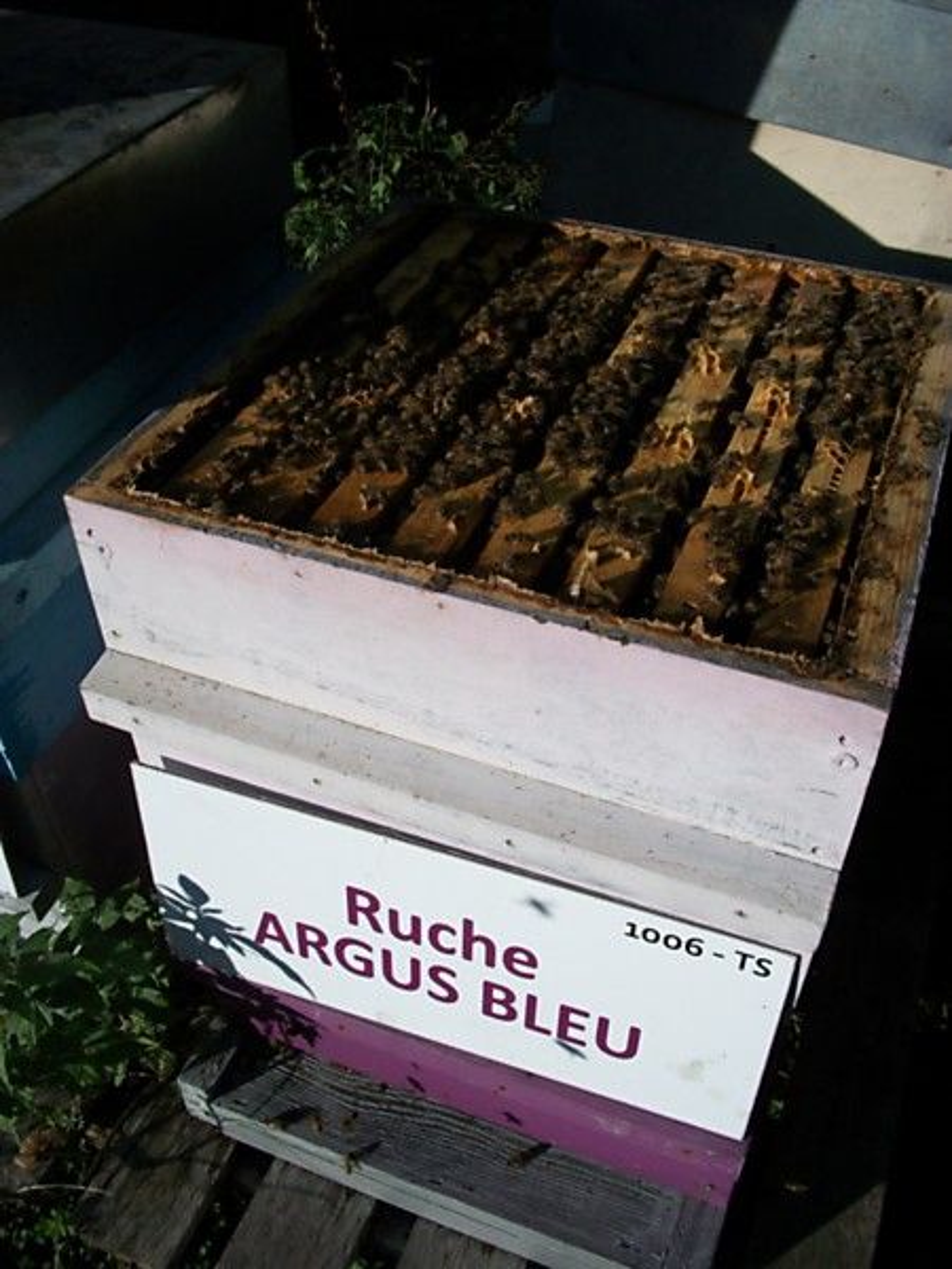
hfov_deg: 44.2
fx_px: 1173
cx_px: 476
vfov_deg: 56.8
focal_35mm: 32
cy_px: 634
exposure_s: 1/640
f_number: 5.5
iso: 80
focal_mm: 5.7
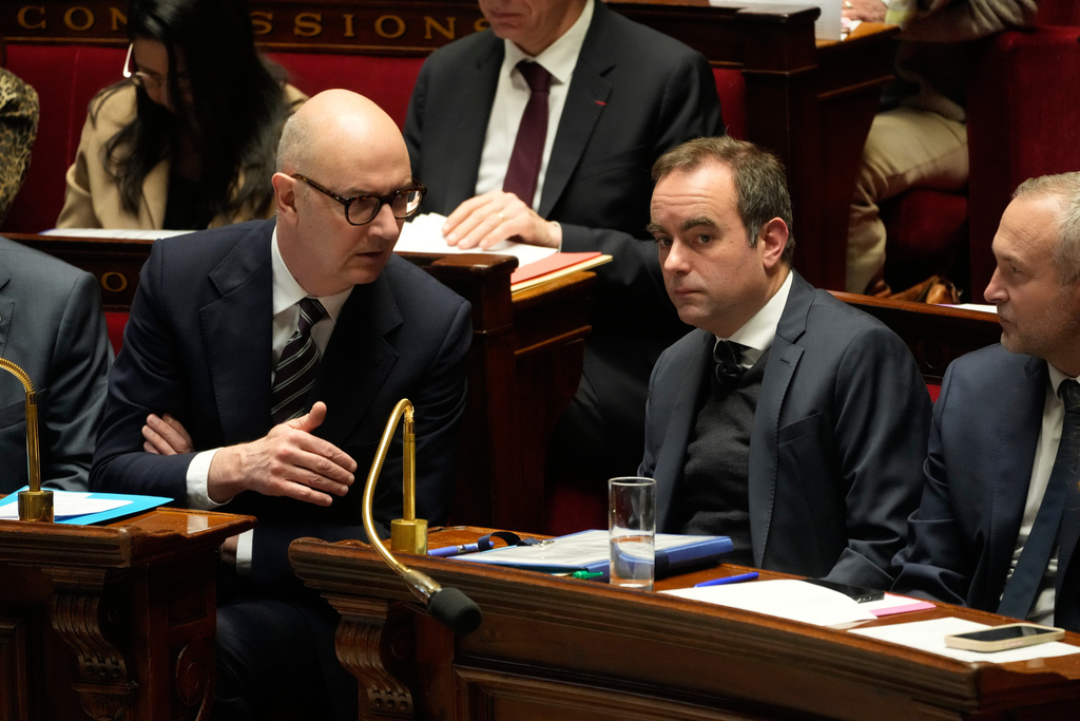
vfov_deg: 3.4
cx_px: 540
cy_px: 360
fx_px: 12001
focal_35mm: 400
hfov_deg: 5.2
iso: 5000
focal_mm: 400
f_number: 5.6
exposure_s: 1/160
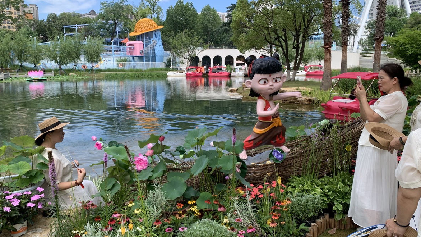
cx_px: 206
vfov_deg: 40.1
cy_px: 108
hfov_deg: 66.1
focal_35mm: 29
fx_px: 324
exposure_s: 1/894
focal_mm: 4.25
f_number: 1.8
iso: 25
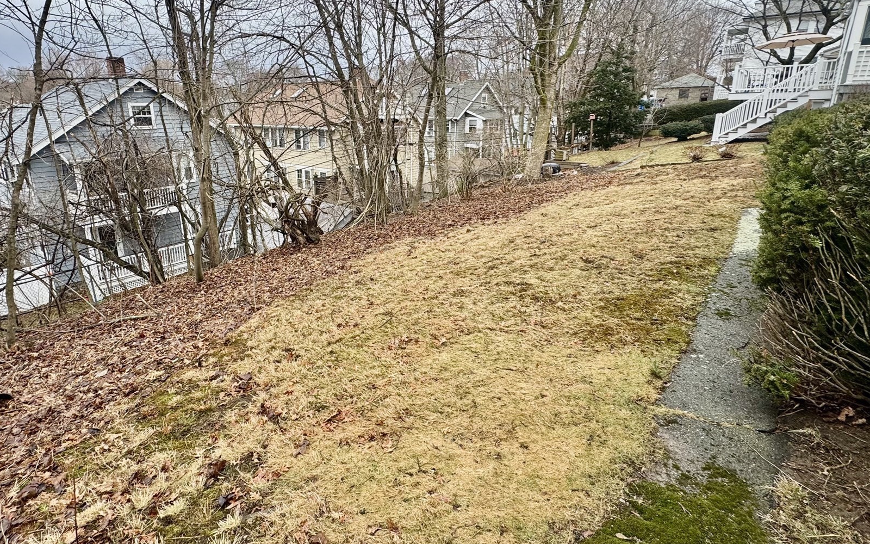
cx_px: 395
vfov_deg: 61.7
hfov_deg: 87.8
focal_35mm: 19
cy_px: 218
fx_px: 450
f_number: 2.2
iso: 40
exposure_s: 1/158
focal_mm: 2.22
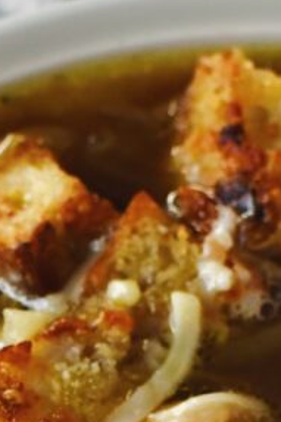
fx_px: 2344
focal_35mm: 200
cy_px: 676
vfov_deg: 9.9
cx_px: 49
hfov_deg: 6.8
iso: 500
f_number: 5
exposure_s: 1/125
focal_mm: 35
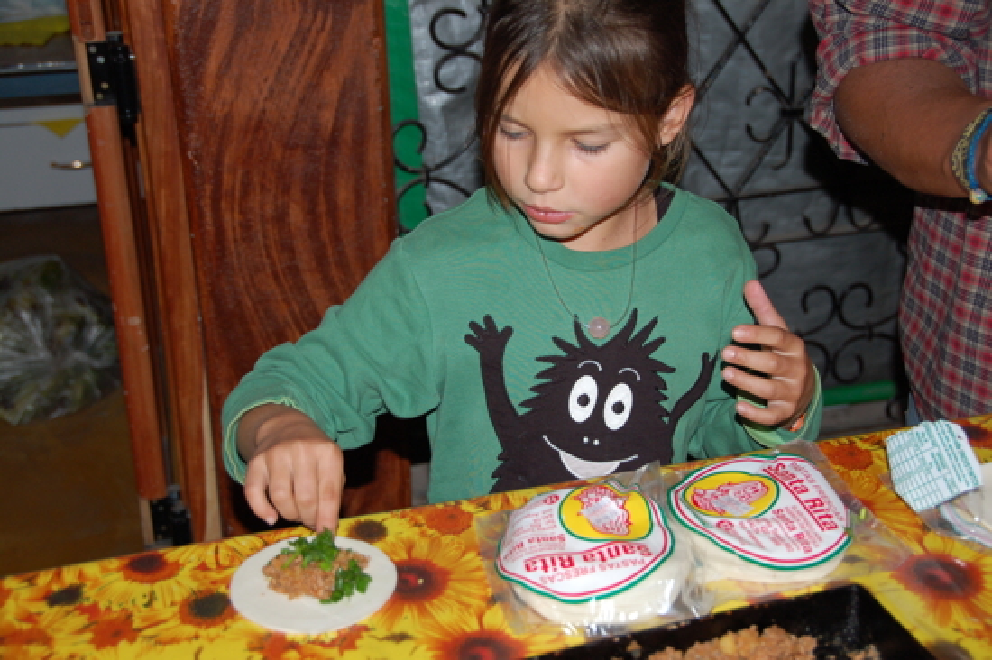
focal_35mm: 52
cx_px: 496
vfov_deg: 25.7
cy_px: 330
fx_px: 1446
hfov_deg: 37.9
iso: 400
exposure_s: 1/60
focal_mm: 35
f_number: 4.5
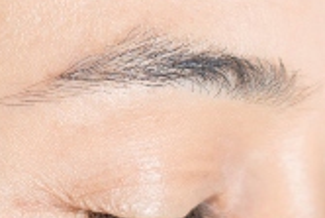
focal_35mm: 447
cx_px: 362
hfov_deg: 4.6
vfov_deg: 3.1
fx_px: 4039
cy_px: 358
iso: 100
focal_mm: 70
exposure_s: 1/160
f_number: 4.5
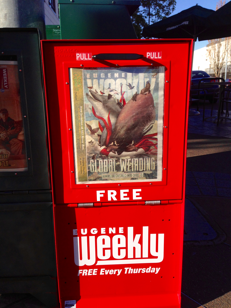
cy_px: 154
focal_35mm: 33
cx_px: 116
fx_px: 294
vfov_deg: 55.4
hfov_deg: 42.9
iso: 50
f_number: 2.4
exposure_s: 1/1106
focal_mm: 4.12
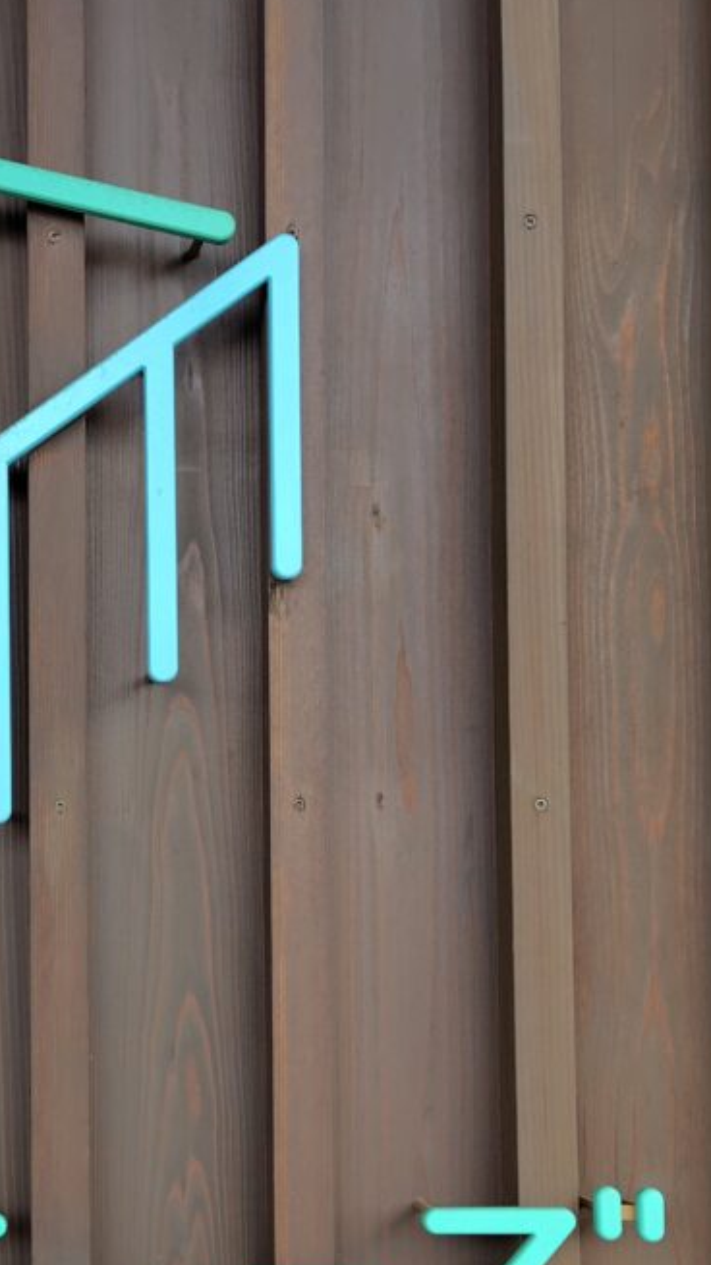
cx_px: -6
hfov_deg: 23.4
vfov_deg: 41.5
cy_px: 852
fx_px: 1644
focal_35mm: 49
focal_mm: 5.6
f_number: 1.9
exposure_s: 1/120
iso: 59
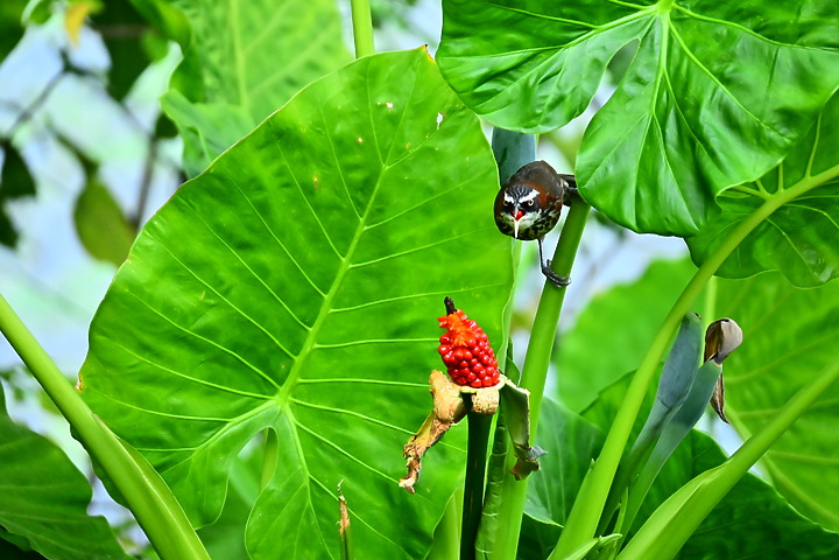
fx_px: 5942
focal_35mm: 255
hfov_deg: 8.1
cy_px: 280
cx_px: 420
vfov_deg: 5.4
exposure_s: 1/2500
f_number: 5.6
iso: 1800
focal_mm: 170
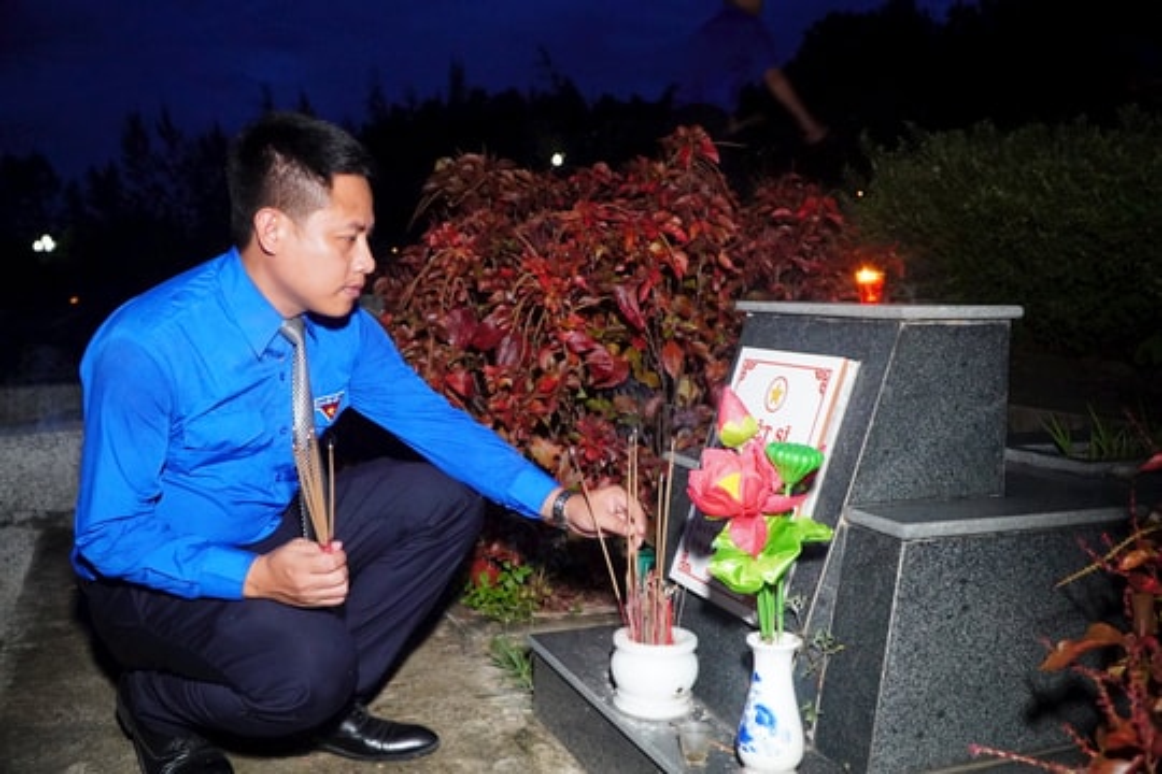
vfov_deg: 40.0
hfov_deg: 57.2
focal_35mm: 33
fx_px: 1065
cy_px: 387
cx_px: 581
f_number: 4
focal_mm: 22
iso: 6400
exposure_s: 1/60
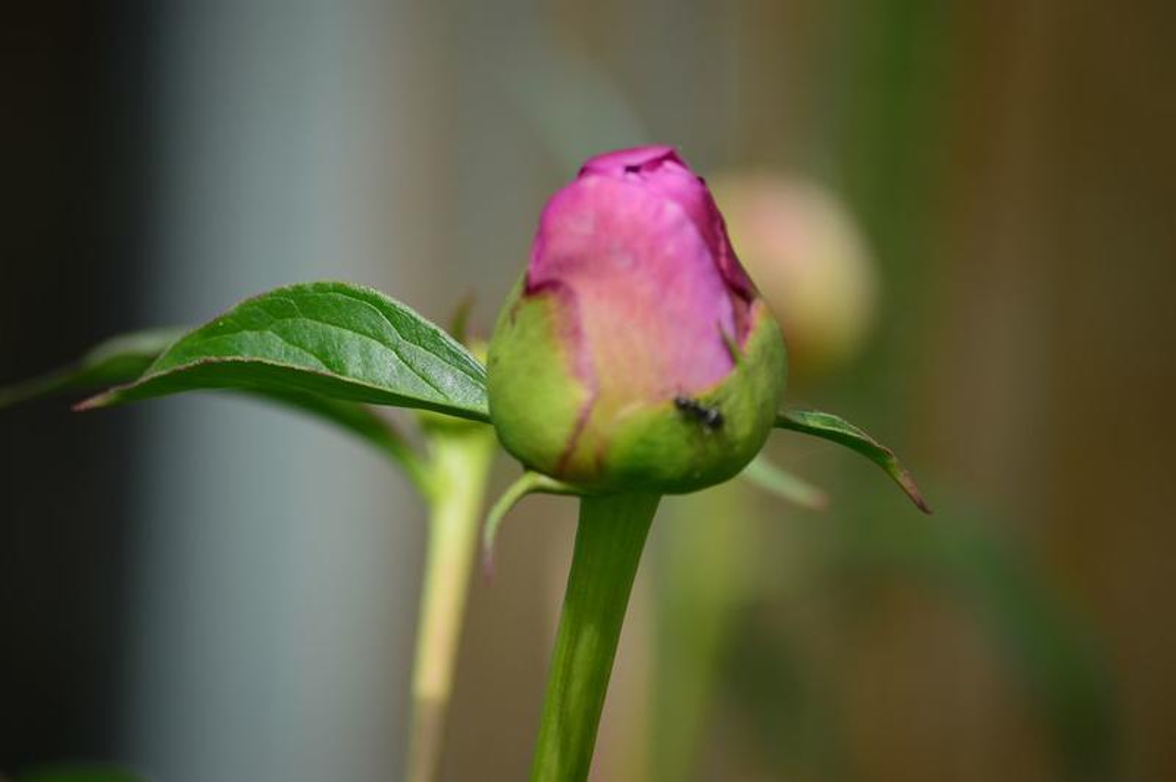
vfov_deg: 4.6
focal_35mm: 300
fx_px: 9792
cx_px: 588
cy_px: 391
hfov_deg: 6.9
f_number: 5.6
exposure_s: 1/250
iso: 100
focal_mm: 200
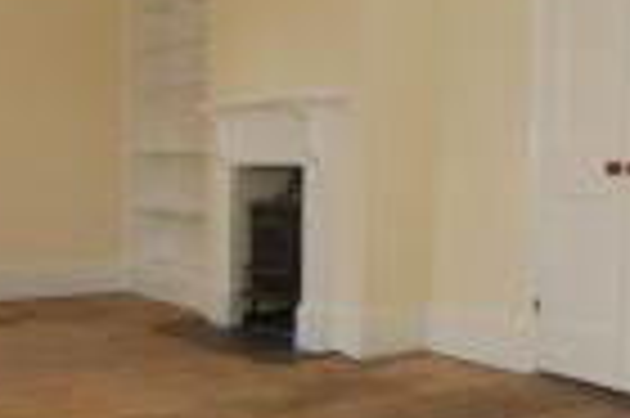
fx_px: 891
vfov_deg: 26.4
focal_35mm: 51
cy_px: 222
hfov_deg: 38.9
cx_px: 351
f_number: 6.3
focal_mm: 10
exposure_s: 1/160
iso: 400
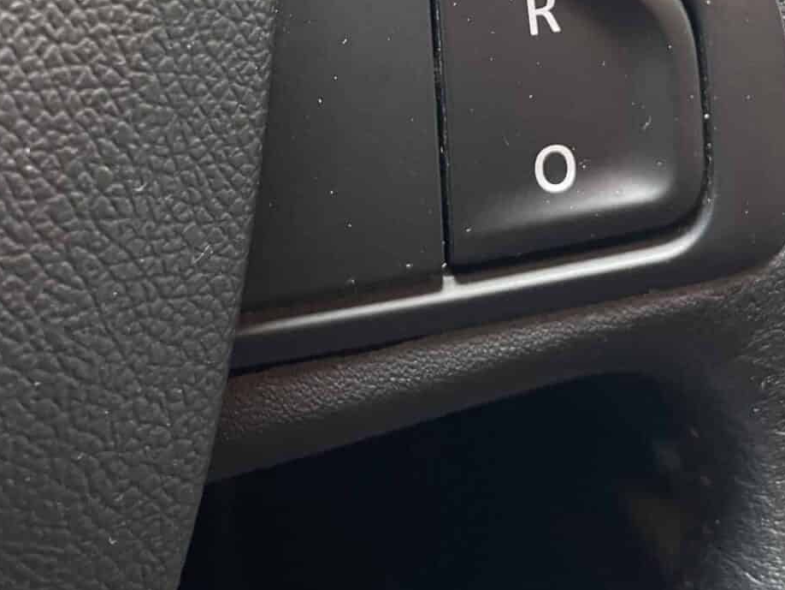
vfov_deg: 23.6
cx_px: 481
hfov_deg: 33.1
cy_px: -63
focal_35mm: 58
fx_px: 1316
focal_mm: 4.2
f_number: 1.6
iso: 400
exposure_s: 1/34
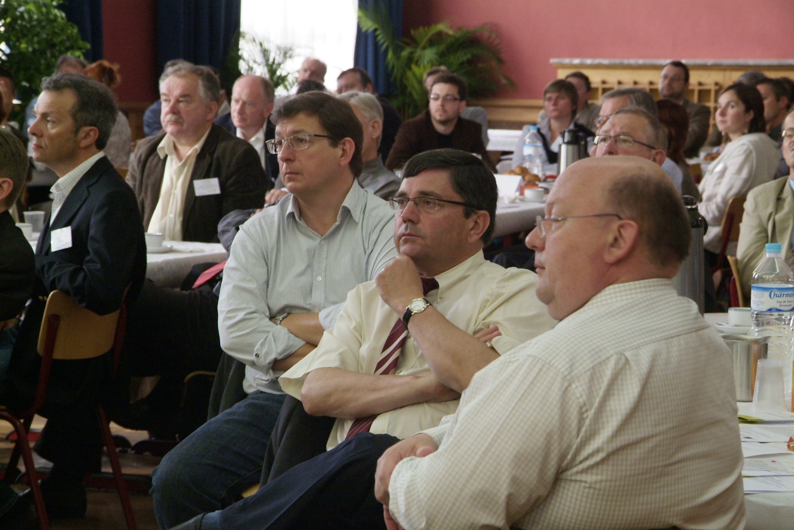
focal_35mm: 117
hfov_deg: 17.5
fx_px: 2580
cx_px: 397
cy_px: 265
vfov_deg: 11.7
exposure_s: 1/20
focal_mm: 78
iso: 1600
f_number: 6.7
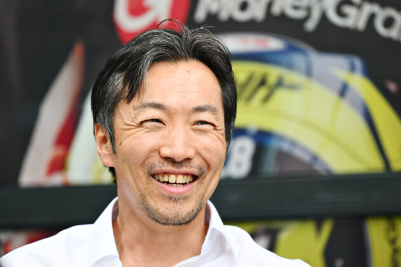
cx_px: 200
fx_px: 3085
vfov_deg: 5.0
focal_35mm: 277
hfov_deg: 7.4
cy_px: 134
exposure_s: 1/800
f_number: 2.8
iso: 800
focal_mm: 185
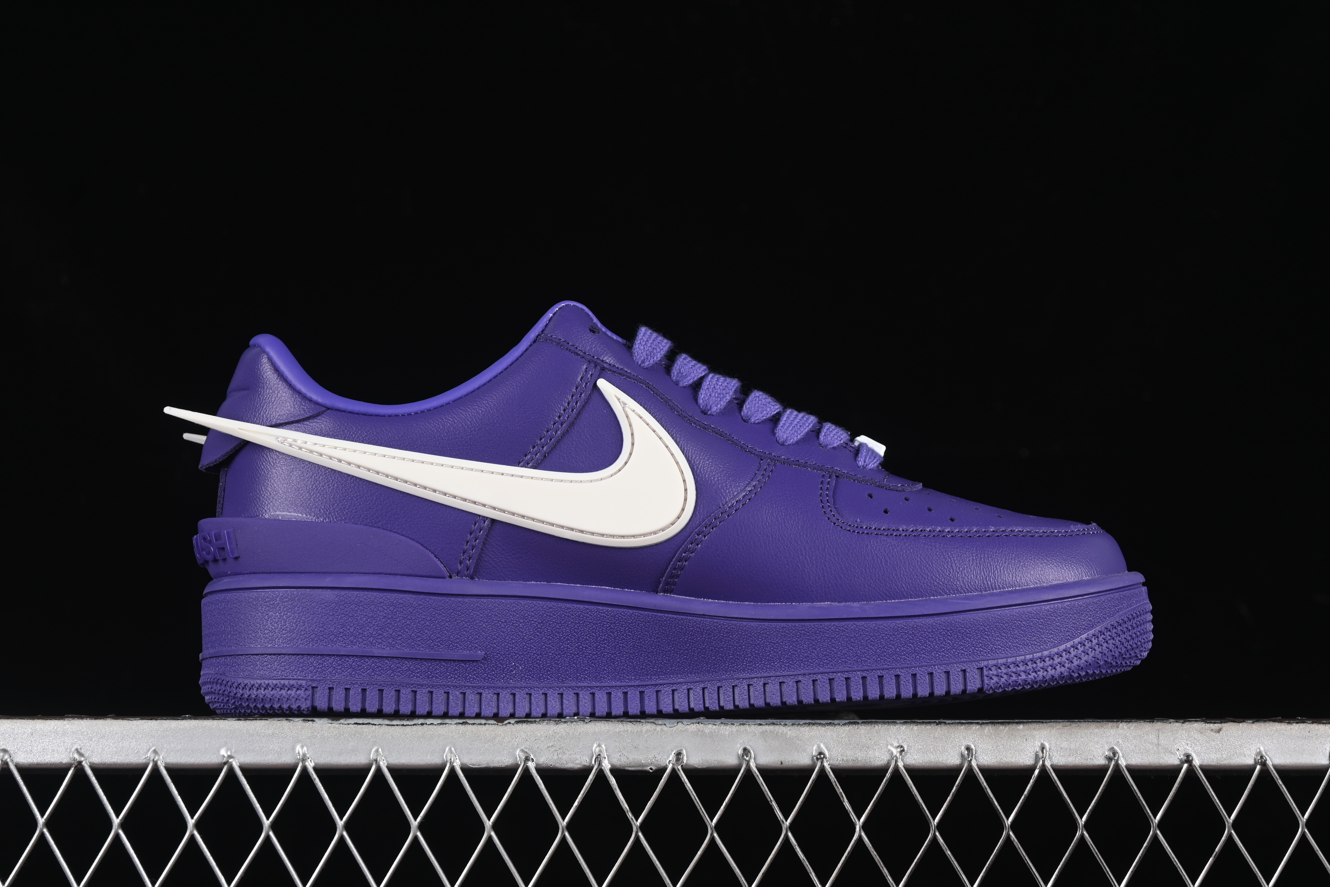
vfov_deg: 18.2
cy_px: 444
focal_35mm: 75
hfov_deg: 27.0
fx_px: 2771
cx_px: 665
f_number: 7.1
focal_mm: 50
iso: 160
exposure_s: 1/80
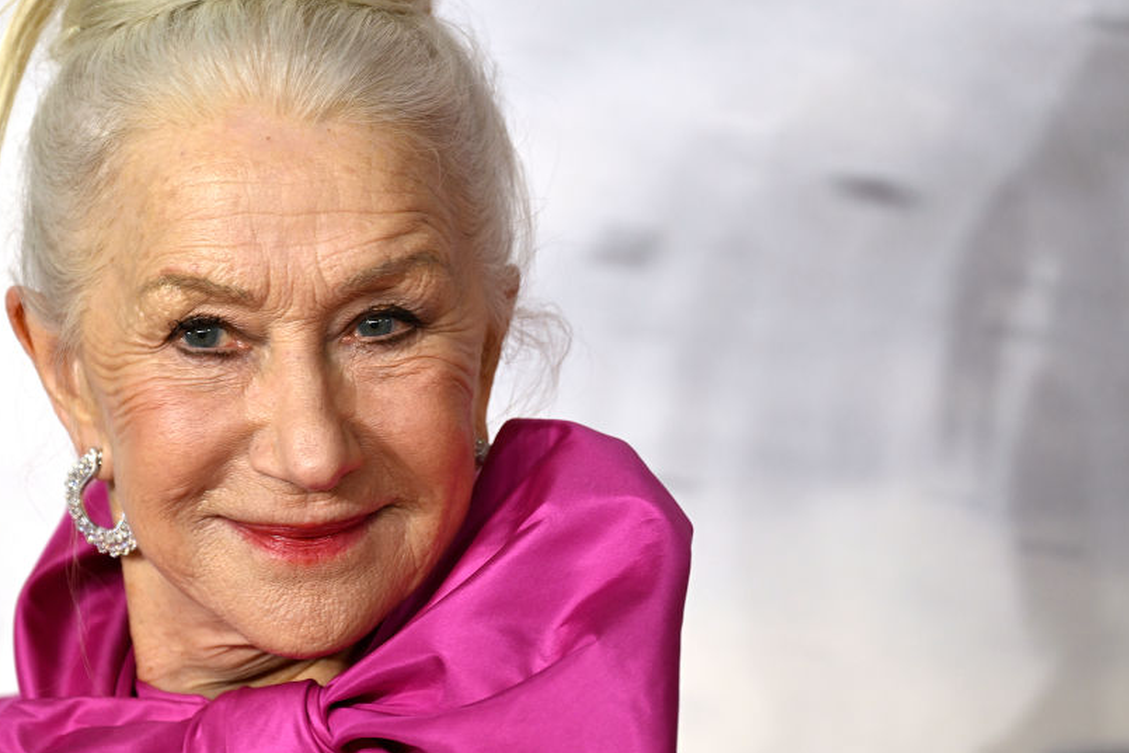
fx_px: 15965
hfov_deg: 4.0
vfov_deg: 2.7
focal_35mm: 509
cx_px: 428
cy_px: 350
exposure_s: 1/320
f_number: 5.6
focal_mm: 400
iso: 640
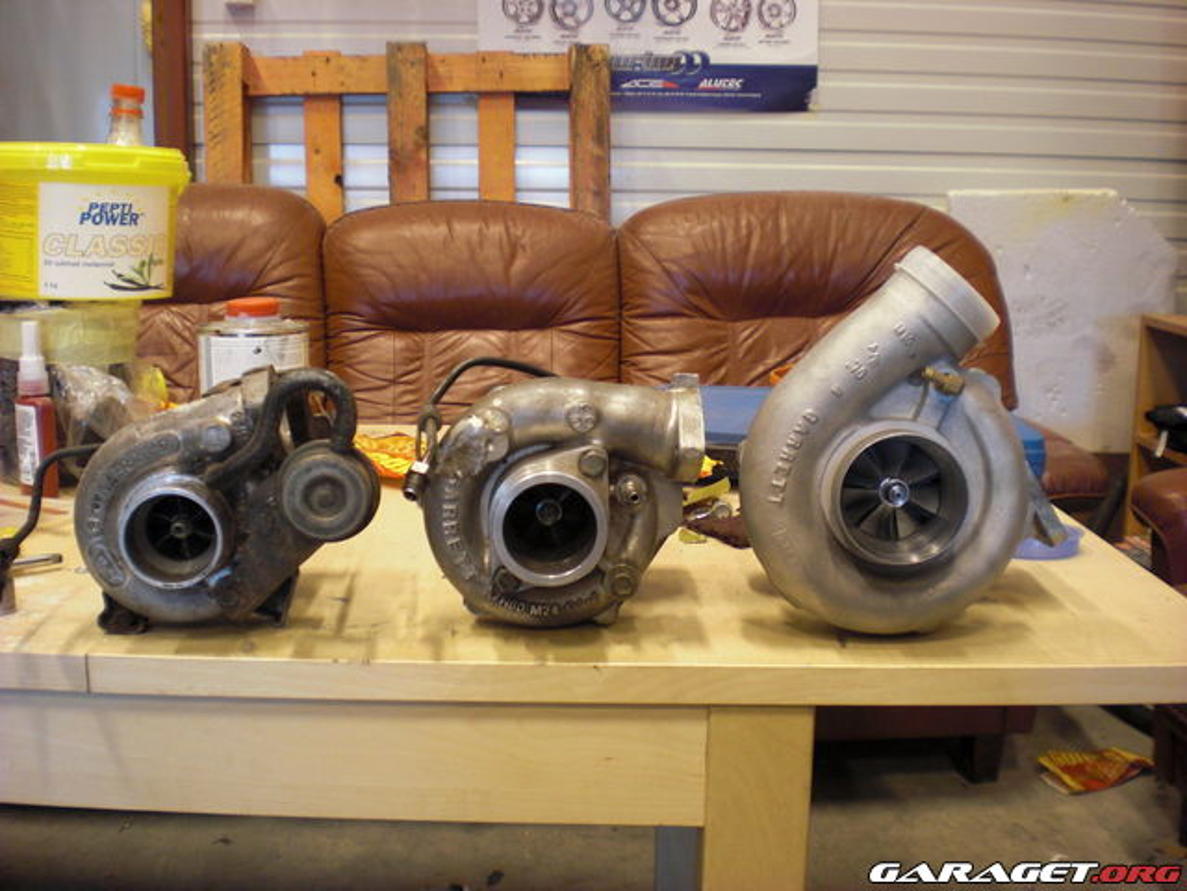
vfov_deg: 37.7
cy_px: 446
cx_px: 594
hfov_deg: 49.0
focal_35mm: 38
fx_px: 1303
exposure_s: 1/13
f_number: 3.1
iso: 200
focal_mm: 6.3
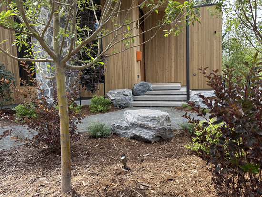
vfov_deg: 56.9
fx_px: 182
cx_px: 131
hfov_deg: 71.6
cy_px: 98
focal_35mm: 24
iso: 100
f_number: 1.78
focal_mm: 6.76
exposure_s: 1/1250
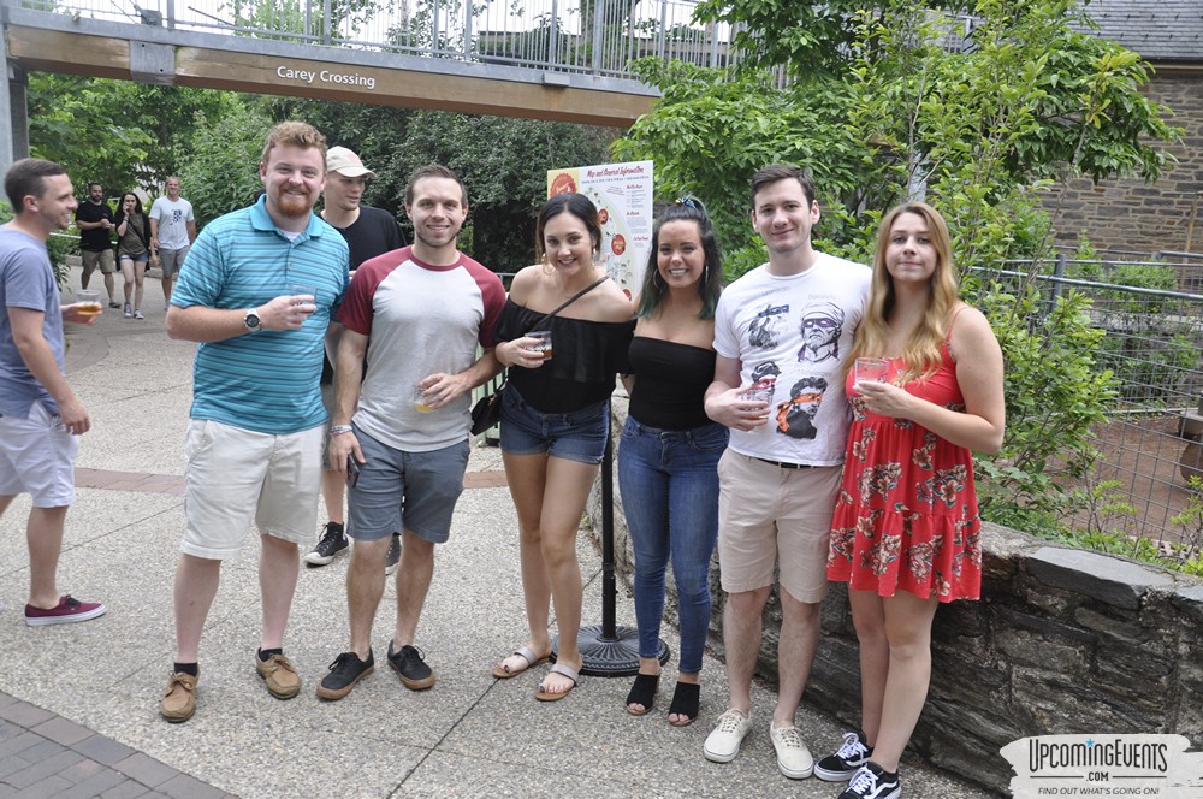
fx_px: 1101
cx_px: 602
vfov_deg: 39.9
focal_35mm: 33
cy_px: 400
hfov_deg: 57.3
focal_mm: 22
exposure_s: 1/30
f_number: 5.6
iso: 400
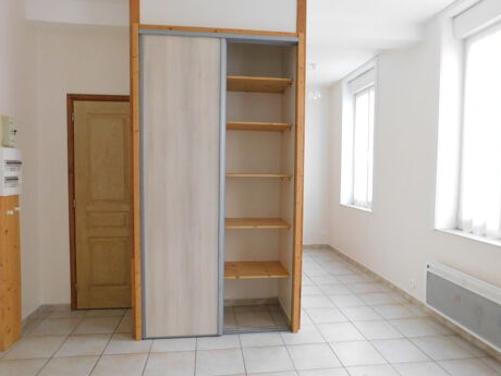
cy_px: 189
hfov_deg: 71.6
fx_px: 347
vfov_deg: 56.8
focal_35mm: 24
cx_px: 252
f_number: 3
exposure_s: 1/20
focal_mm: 4
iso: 400
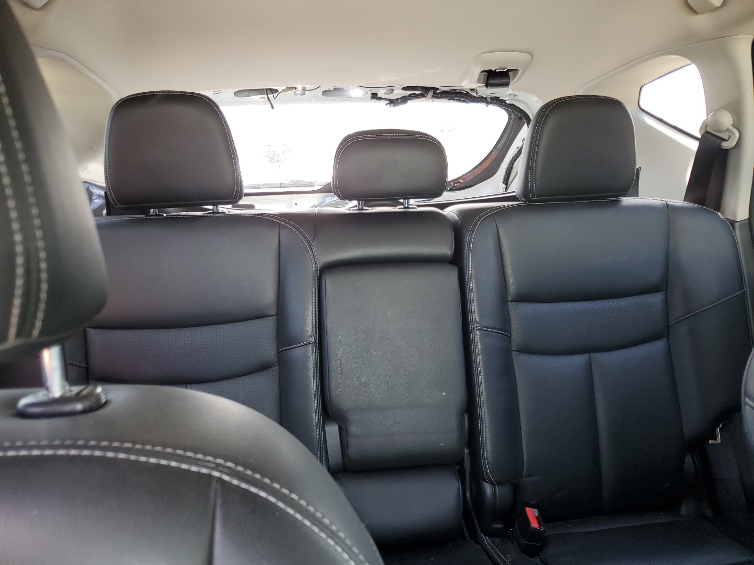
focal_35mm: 26
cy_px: 282
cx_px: 377
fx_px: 566
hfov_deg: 67.3
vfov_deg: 53.1
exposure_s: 1/60.2
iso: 55
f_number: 1.5
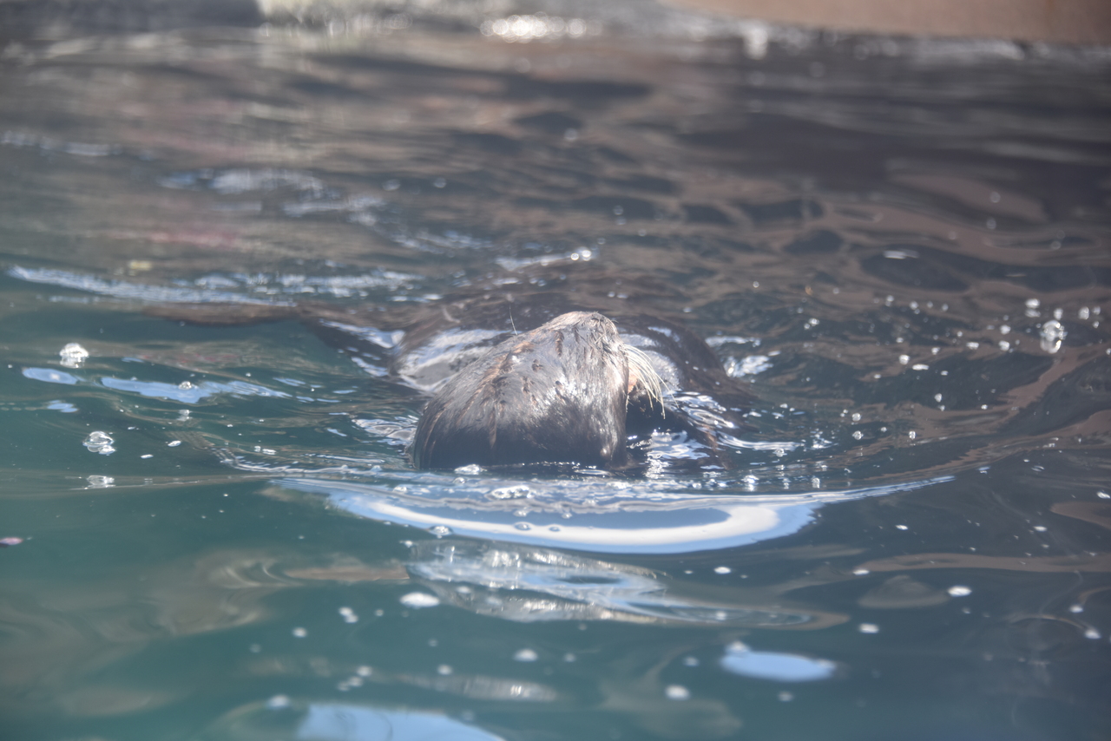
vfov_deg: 12.2
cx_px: 556
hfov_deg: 18.3
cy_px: 370
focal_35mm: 112
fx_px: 3457
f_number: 5.3
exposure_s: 1/250
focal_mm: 112
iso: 400
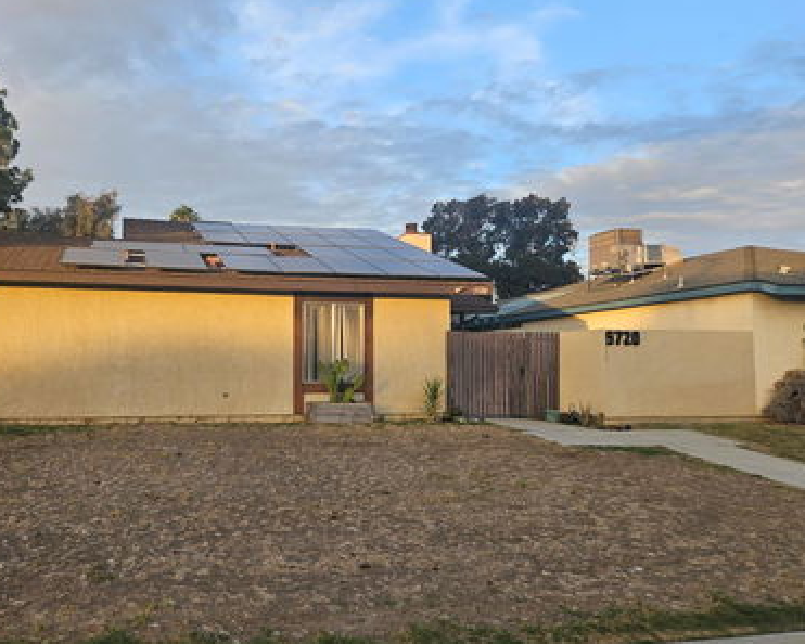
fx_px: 739
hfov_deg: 56.2
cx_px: 284
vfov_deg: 47.1
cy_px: 319
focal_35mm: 31
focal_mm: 5.4
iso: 25
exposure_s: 1/319
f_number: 1.8
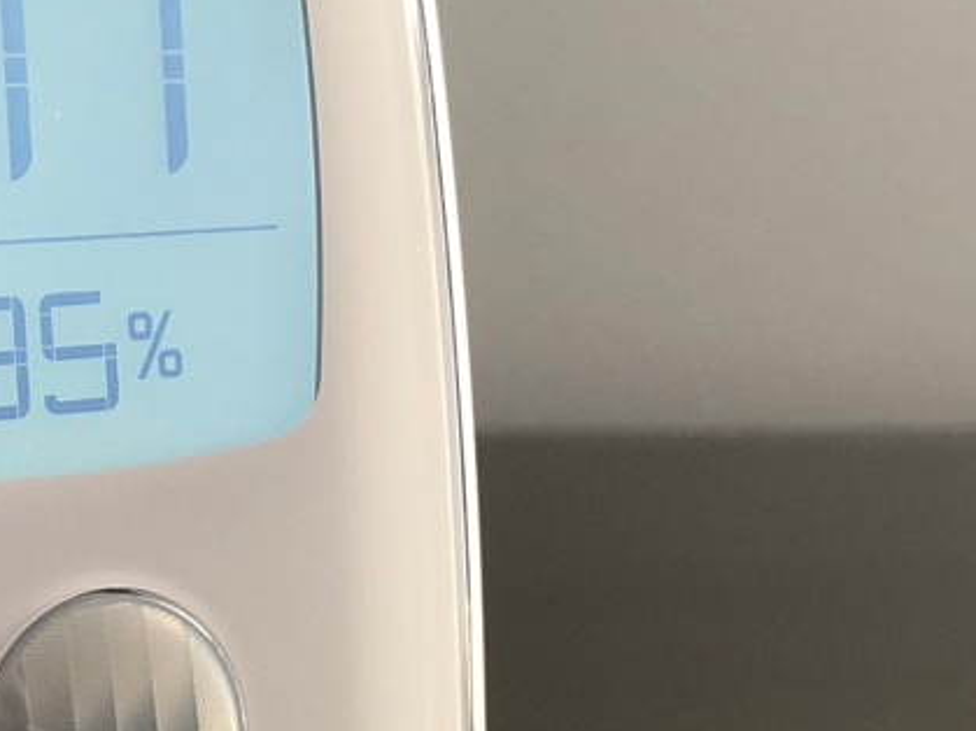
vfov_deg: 16.6
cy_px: 464
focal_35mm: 89
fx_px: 2509
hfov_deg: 21.2
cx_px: -26
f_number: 1.8
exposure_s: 1/15
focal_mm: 3.99
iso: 50
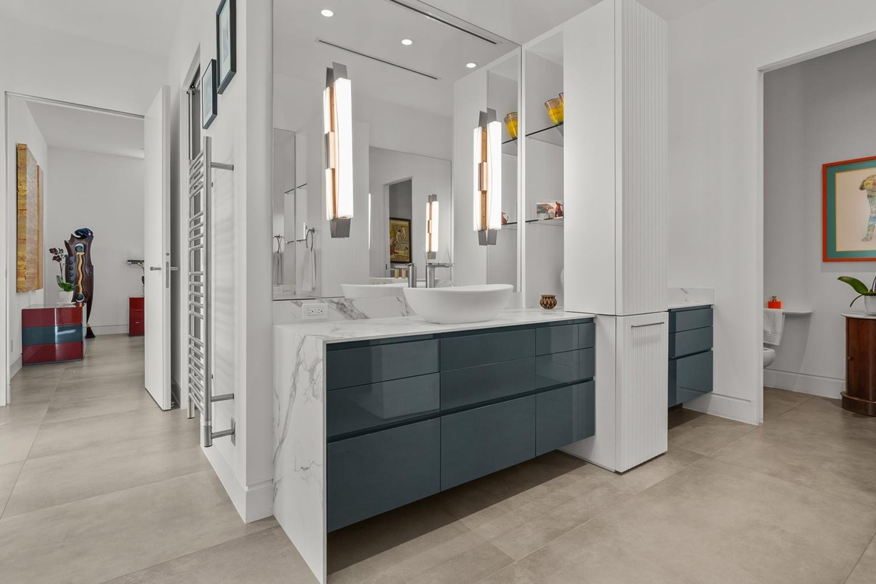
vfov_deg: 70.4
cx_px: 463
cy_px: 276
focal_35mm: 17
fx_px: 414
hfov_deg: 93.2
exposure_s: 1/8
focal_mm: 16
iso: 320
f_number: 9
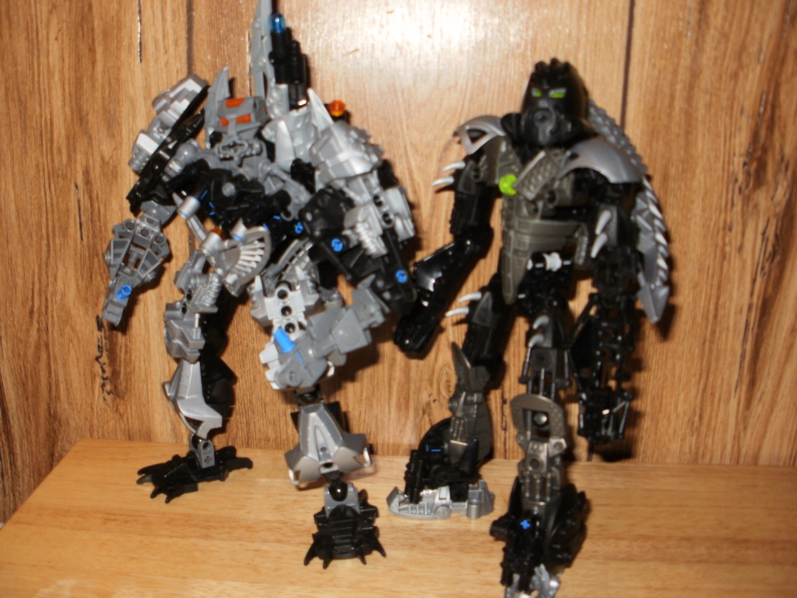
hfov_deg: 51.4
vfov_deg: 39.7
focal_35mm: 36
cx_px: 398
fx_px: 829
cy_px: 299
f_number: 3.5
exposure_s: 1/30
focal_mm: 6.3
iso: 125
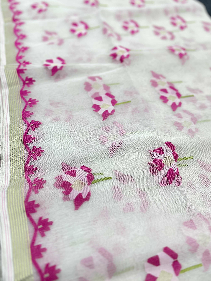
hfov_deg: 48.2
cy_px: 138
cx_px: 111
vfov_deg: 61.7
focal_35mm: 29
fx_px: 236
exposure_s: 1/122
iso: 64
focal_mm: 5.1
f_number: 1.6
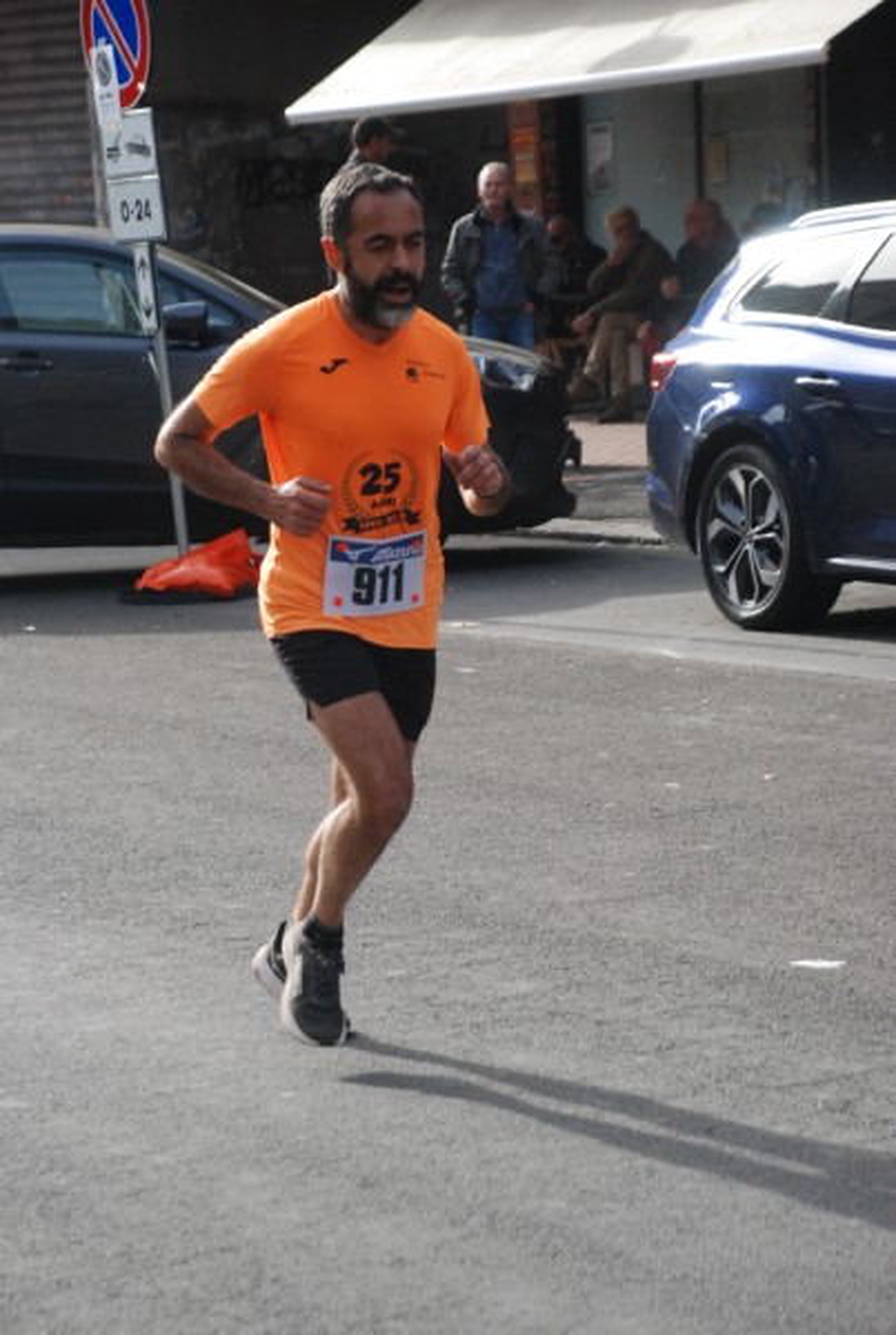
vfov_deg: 16.0
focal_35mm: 128
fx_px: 4735
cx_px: 448
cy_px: 668
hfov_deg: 10.8
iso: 1000
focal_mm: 85
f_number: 5.6
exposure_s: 1/800
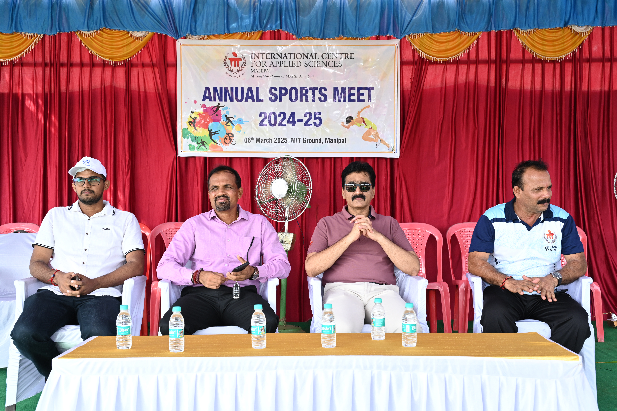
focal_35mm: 38
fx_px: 651
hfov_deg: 50.7
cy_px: 206
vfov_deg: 35.1
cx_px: 308
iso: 400
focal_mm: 38
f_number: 6.3
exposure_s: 1/160
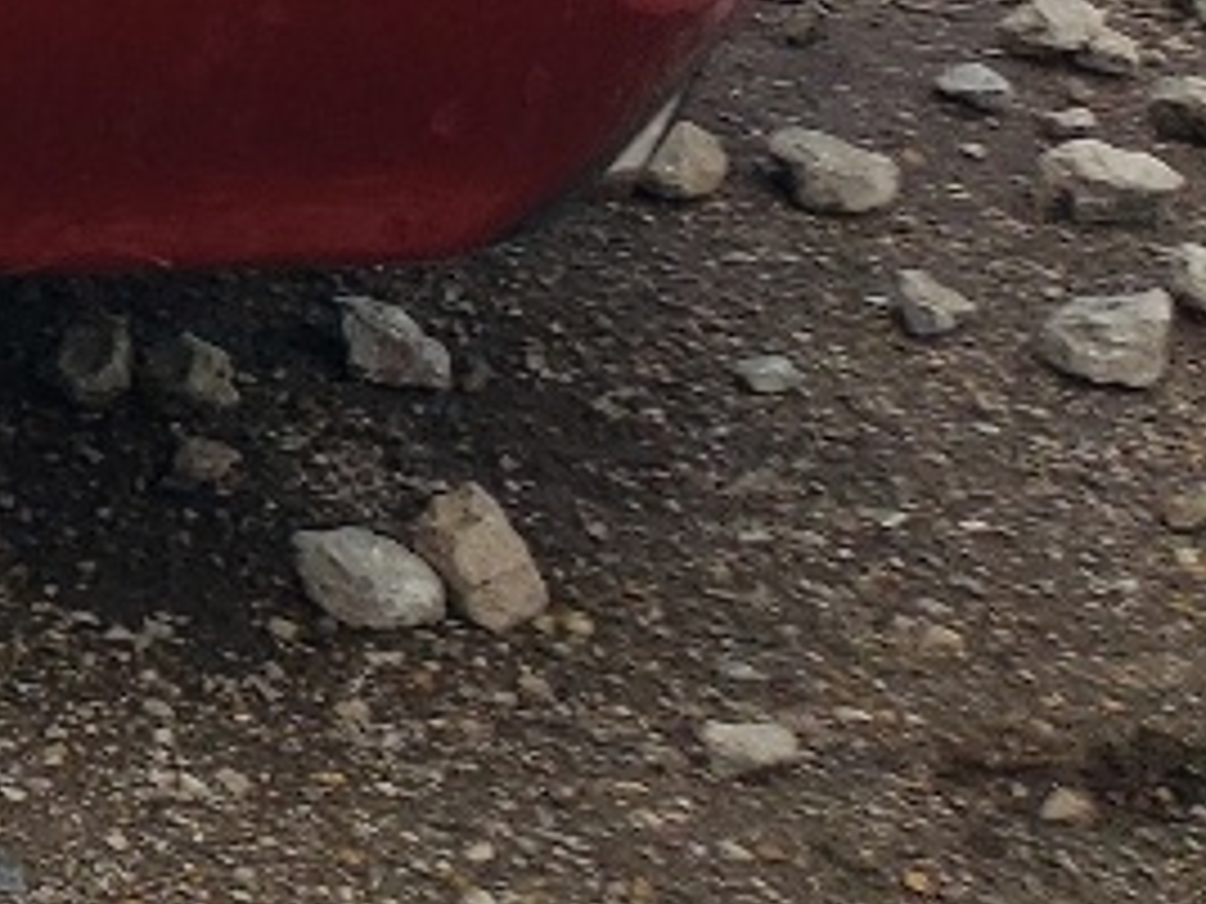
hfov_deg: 9.8
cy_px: -396
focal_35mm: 155
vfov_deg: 9.3
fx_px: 5400
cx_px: -2390
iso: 50
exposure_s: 1/2500
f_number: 1.5
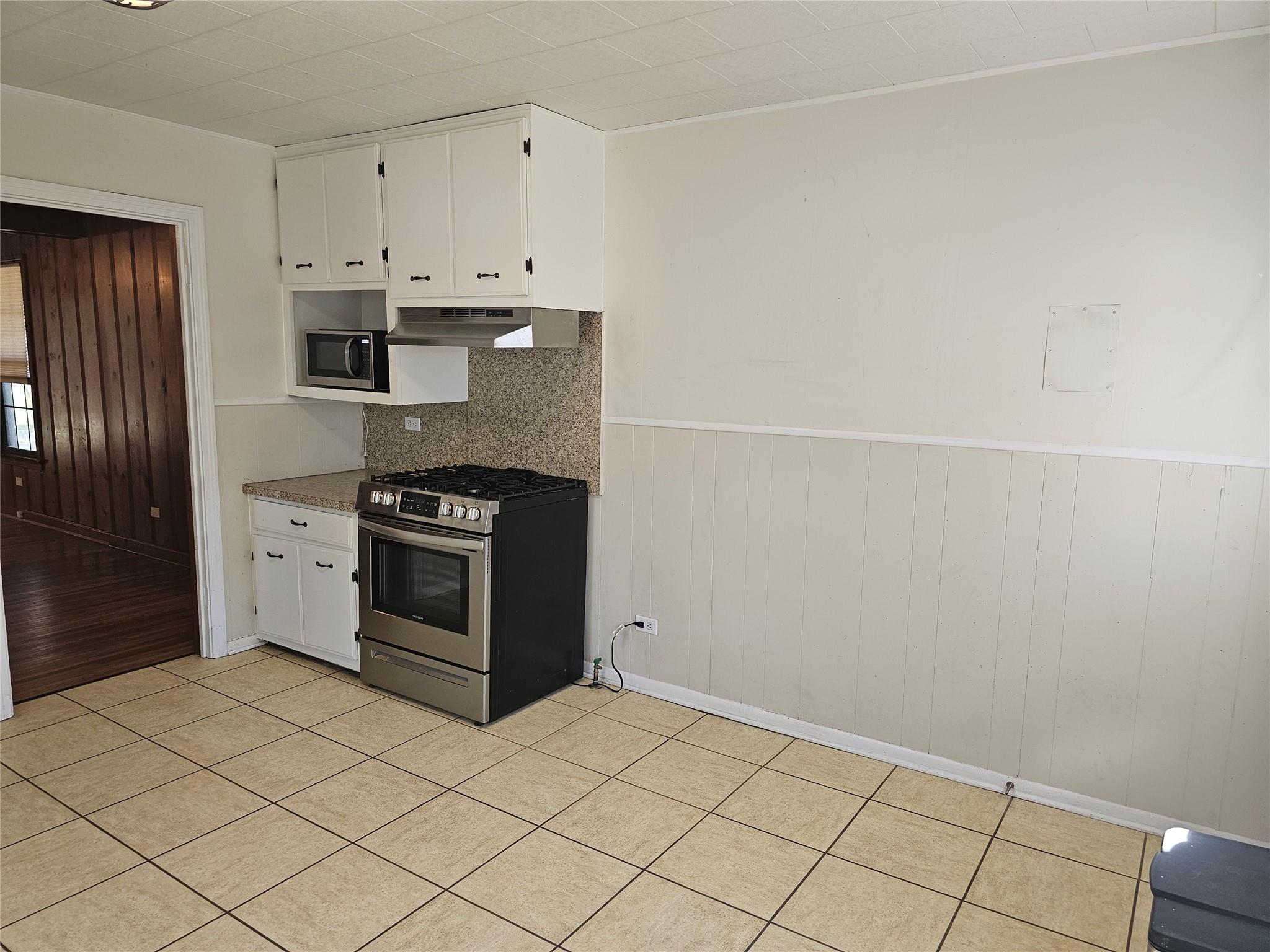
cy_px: 476
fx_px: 844
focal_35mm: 23
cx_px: 635
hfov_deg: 73.9
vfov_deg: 58.9
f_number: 1.7
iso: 125
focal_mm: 6.3
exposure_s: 1/120
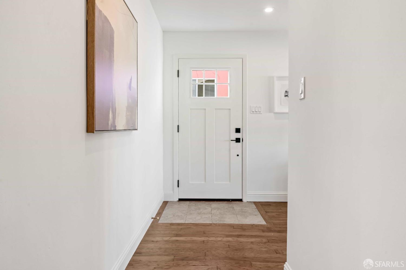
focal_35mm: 24
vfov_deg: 53.1
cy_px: 135
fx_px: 271
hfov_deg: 73.7
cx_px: 203
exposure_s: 1/25
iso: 500
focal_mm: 24
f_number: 11
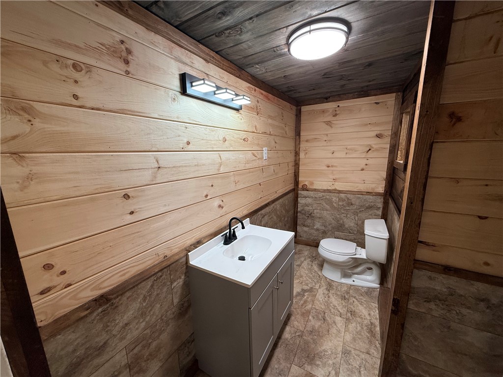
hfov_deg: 102.1
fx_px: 203
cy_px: 188
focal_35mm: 14
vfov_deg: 85.7
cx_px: 252
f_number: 2.2
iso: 125
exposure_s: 1/120
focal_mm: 2.22
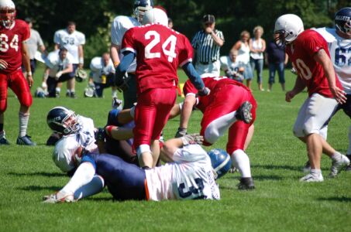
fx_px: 2481
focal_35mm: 255
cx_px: 176
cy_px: 116
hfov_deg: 8.1
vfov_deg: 5.4
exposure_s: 1/1000
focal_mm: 170
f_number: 4.8
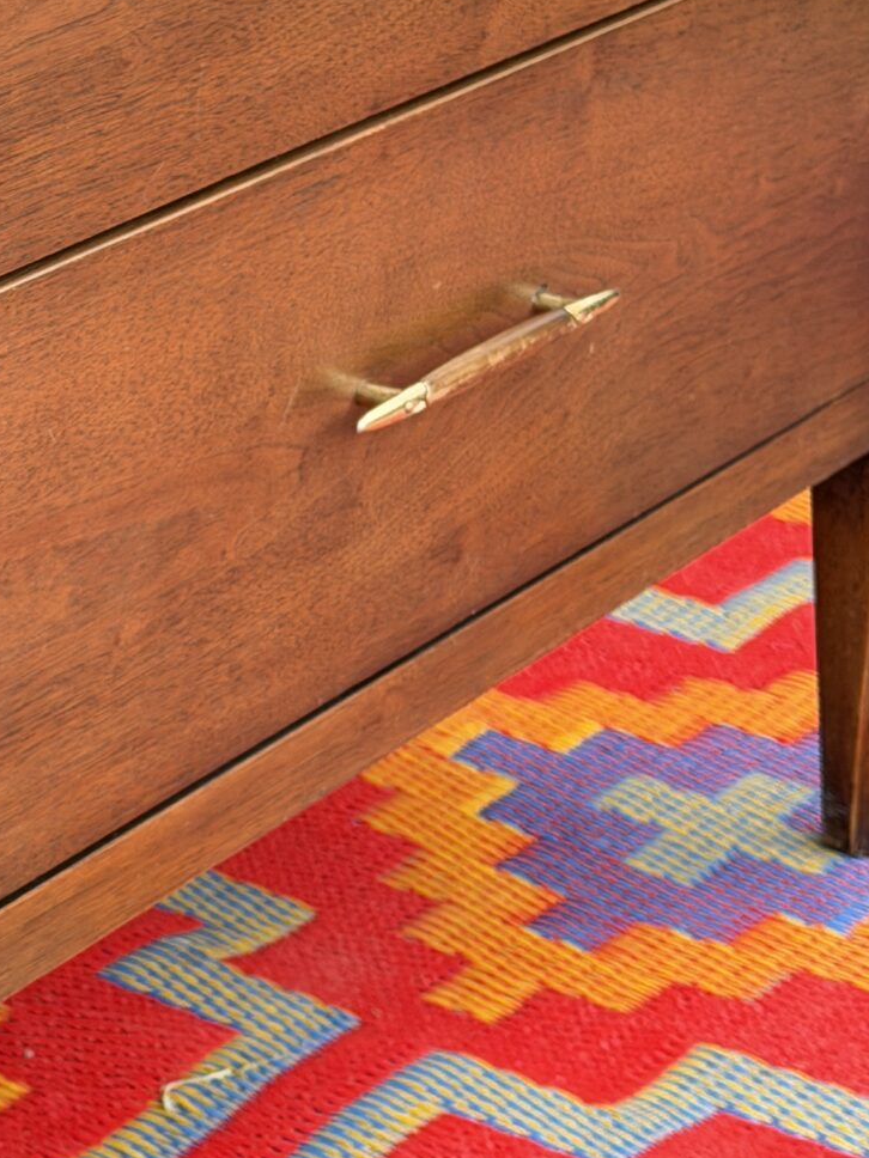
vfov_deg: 15.4
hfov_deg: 11.4
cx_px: -223
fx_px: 4251
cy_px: 274
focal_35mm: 127
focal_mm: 6.76
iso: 50
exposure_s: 1/127
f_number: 1.78
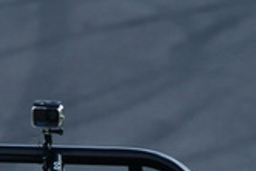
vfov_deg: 0.4
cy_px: 351
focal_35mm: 3622
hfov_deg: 0.6
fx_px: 25778
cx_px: -167
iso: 800
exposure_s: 1/640
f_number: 11
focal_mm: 500
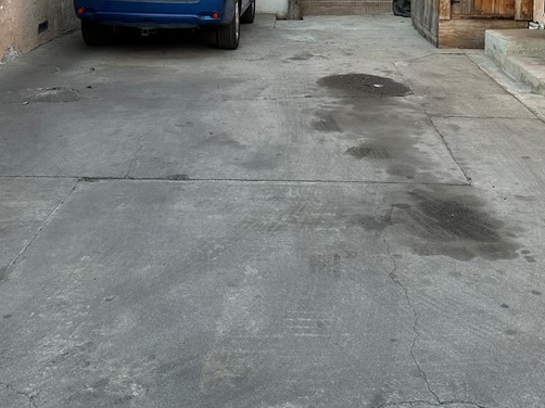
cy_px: 21
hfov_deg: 38.9
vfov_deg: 28.2
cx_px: 282
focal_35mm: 49
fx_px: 771
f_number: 1.78
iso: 80
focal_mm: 6.86
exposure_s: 1/1357
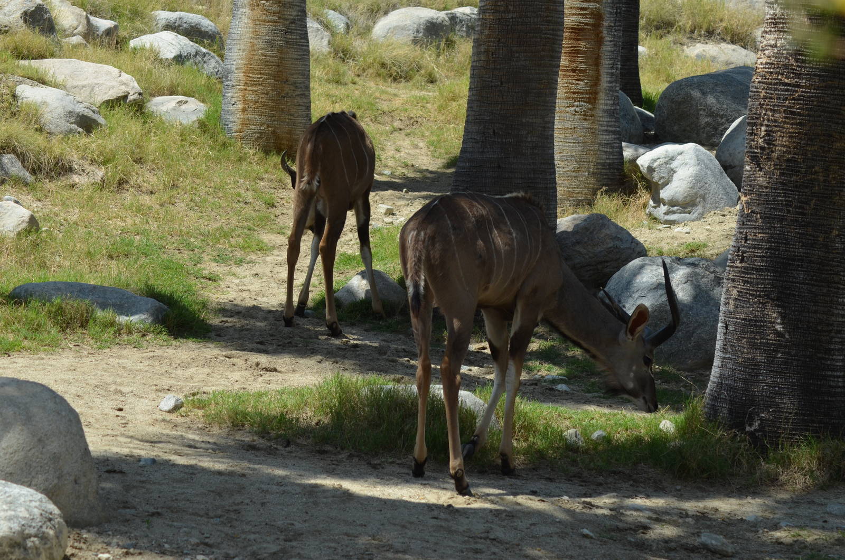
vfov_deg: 9.1
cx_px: 422
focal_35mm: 150
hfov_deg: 13.7
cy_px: 280
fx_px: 3514
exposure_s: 1/800
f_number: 7.1
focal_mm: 100
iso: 200
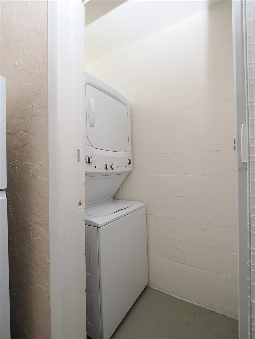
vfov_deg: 94.5
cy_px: 170
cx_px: 128
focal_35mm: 16
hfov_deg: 78.1
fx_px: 157
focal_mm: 8
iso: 200
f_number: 6.3
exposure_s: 1/25
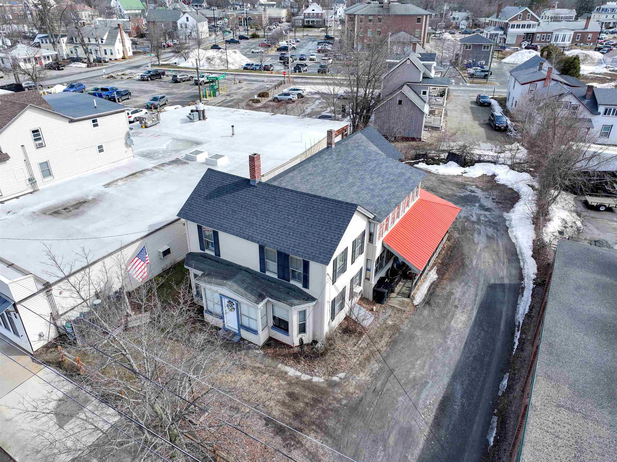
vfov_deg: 56.8
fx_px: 428
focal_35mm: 24
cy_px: 231
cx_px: 308
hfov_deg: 71.6
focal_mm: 12.29
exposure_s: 1/1000
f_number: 2.8
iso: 150
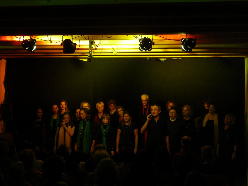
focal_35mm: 61
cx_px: 124
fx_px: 437
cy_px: 93
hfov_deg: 31.7
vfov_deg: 24.0
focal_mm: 9.1
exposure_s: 1/8
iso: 200
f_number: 3.6
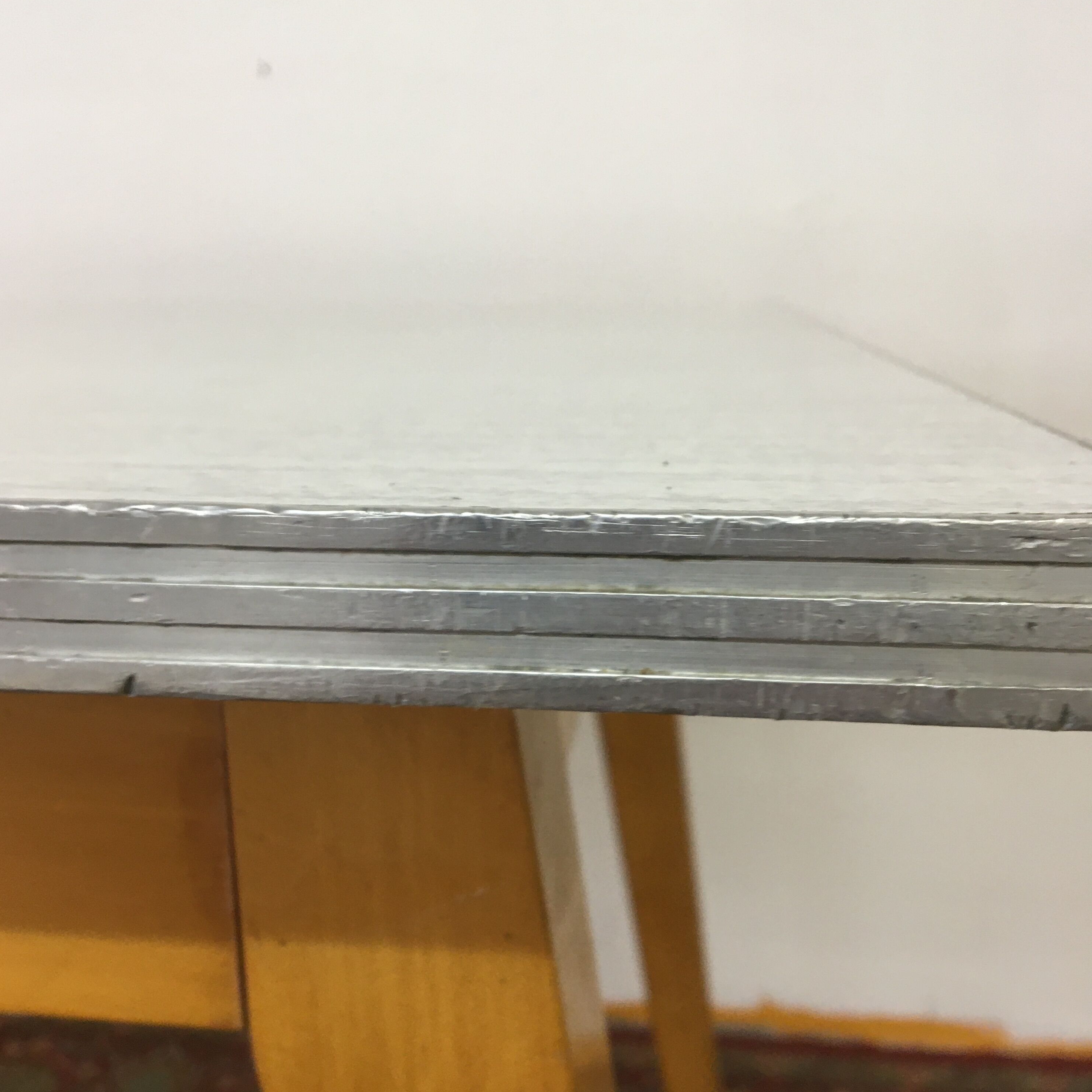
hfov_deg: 47.2
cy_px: 652
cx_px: 535
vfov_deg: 47.0
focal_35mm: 35
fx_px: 1249
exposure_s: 1/33
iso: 100
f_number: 2.2
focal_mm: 4.15
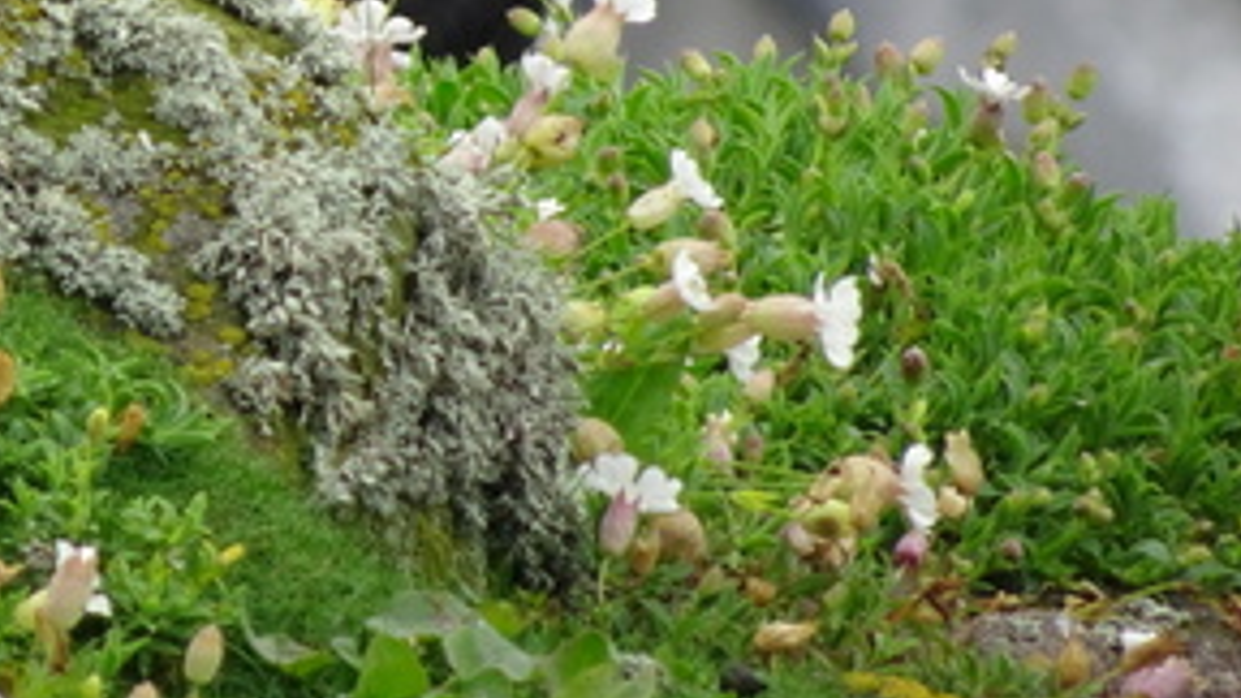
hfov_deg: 1.7
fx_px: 41067
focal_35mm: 1248
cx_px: 651
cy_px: 6
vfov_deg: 1.0
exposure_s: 1/250
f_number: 6.3
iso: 200
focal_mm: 122.7
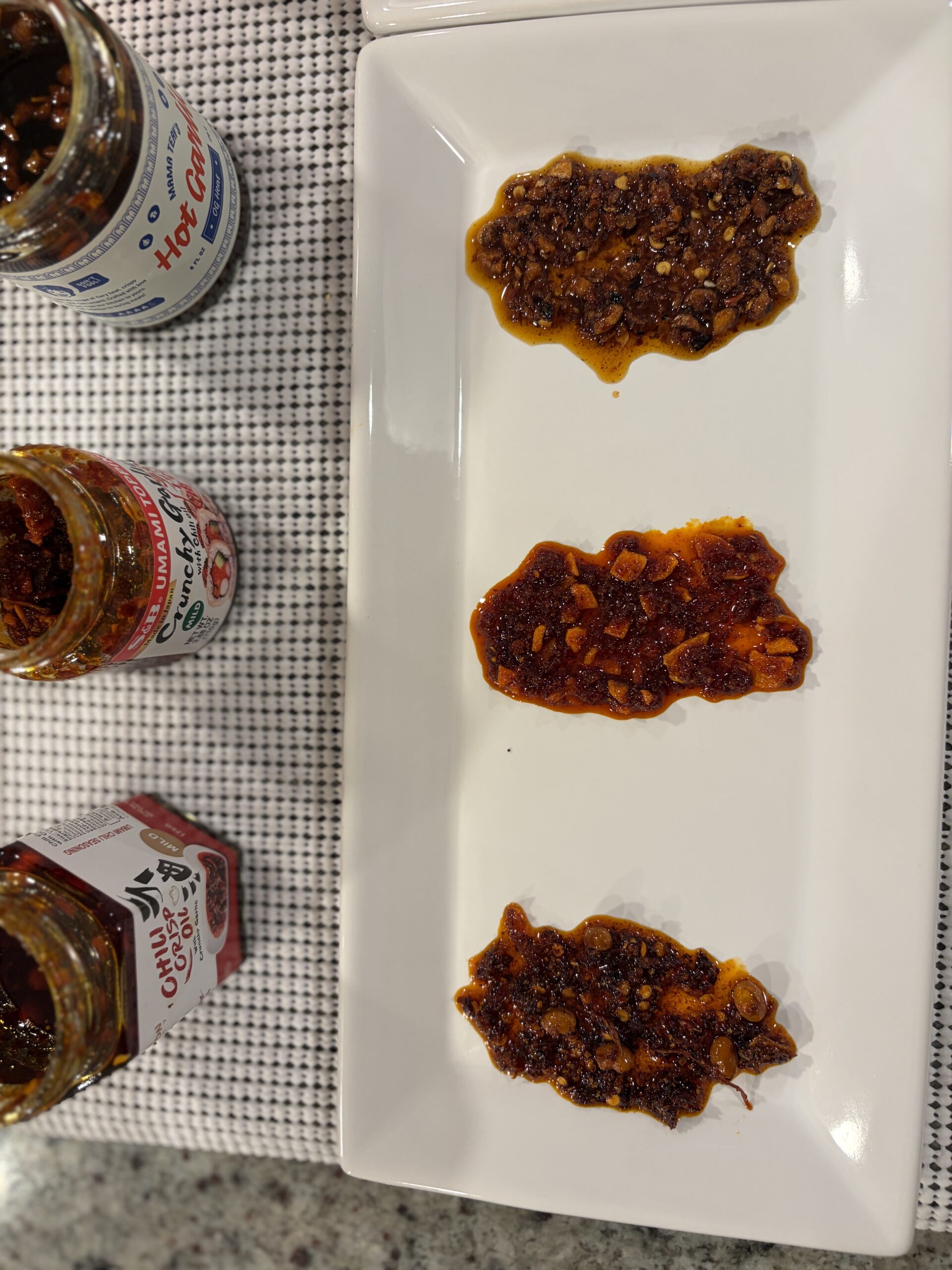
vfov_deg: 67.3
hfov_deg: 53.1
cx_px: 476
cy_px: 635
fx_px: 953
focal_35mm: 26
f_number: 1.6
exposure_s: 1/60
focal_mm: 5.96
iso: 125
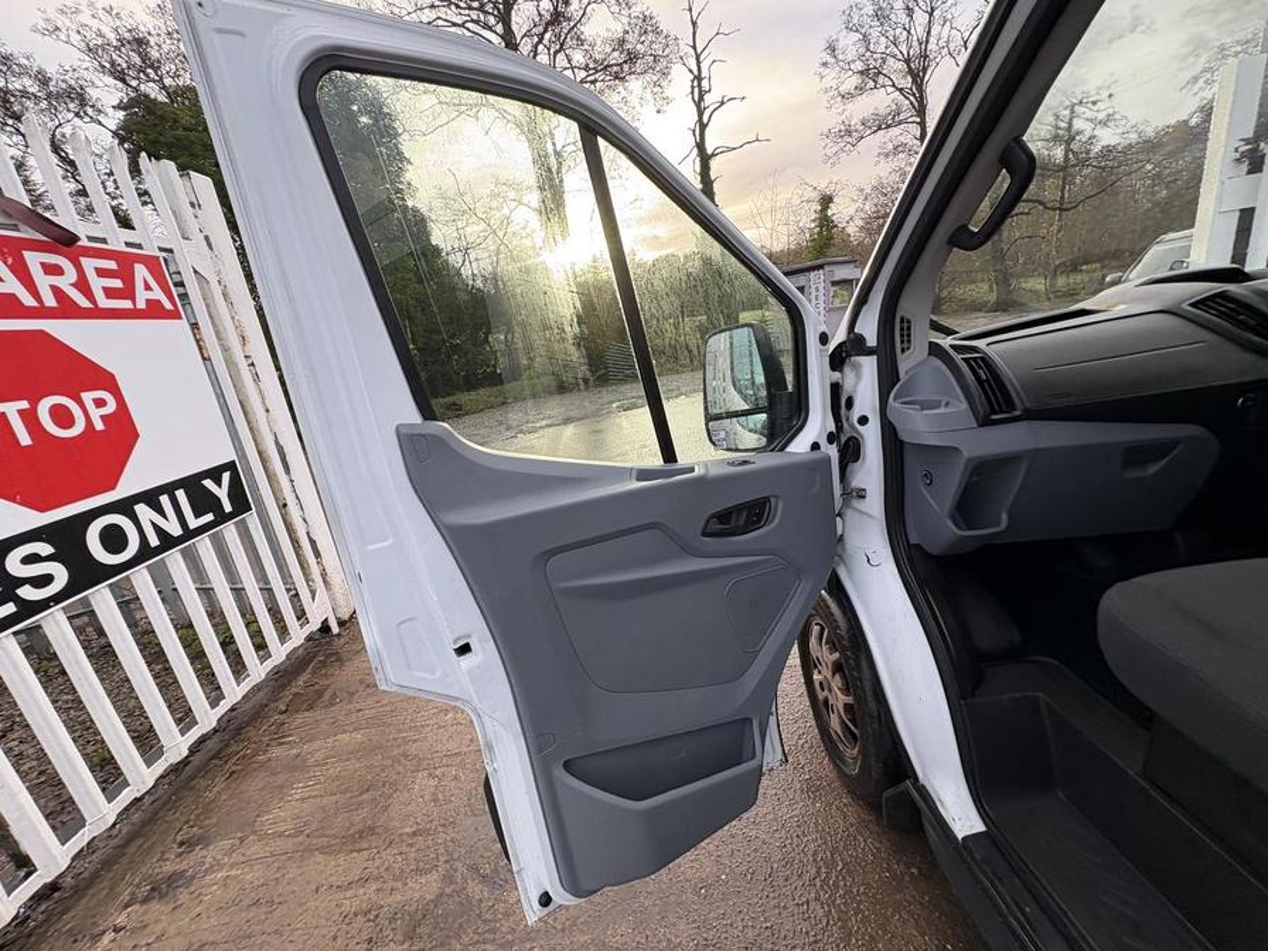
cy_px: 476
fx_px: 513
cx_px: 634
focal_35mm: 14
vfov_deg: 85.7
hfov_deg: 102.1
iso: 40
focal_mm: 2.22
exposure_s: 1/99
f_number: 2.2
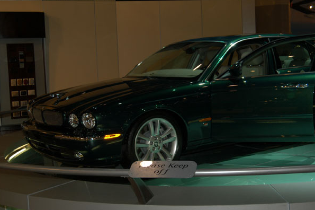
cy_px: 99
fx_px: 507
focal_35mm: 58
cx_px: 176
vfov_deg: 23.4
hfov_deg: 34.5
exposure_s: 1/60
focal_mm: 34
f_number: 5
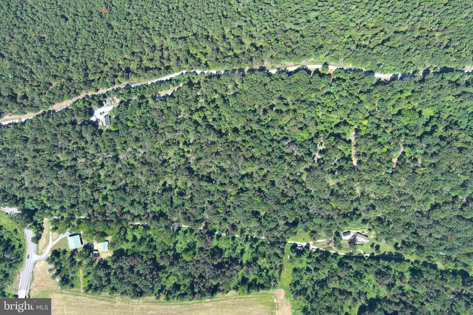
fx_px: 381
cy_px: 158
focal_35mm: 29
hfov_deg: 63.7
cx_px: 236
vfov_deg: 45.0
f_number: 2.8
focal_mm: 10.57
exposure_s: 1/366
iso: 100
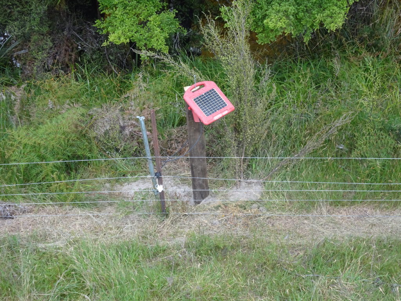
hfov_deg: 28.6
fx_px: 788
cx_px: 200
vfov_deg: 21.6
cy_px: 150
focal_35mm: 68
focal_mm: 11.66
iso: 160
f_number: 4.5
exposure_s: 1/80
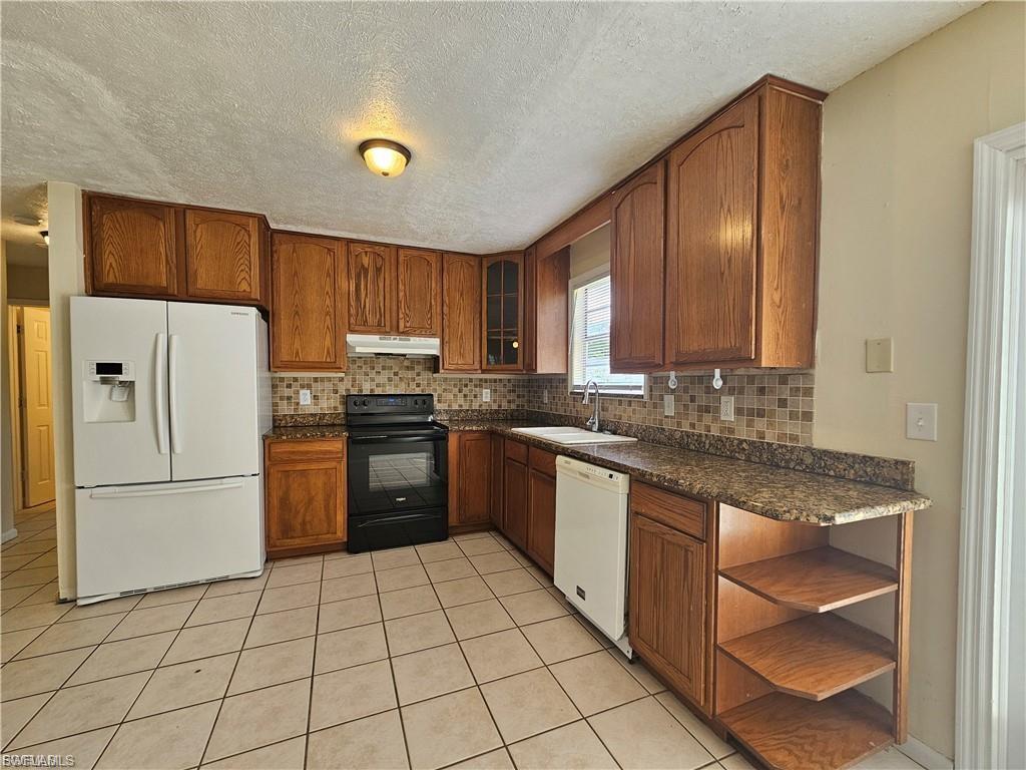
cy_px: 385
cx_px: 513
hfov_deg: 106.2
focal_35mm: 13
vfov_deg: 89.9
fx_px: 385
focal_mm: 2.2
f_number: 2.2
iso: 64
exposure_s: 1/60
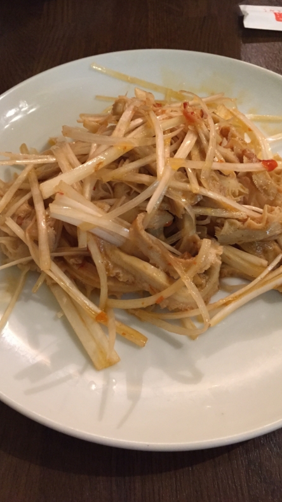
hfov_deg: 36.6
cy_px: 250
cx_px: 152
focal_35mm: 32
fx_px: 426
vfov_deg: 61.0
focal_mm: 4.15
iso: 250
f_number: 2.2
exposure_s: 1/30
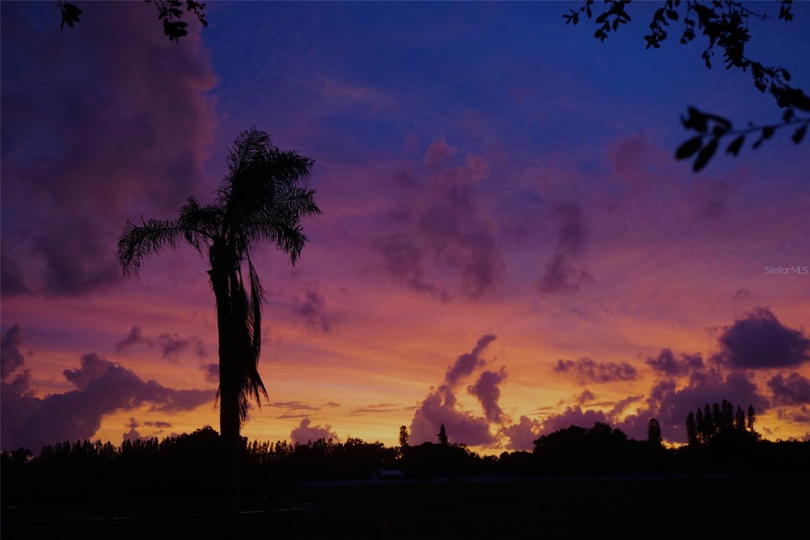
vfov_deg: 30.5
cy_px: 270
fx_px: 990
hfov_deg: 44.5
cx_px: 405
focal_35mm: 44
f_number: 5.6
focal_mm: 44
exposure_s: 1/80
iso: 1600
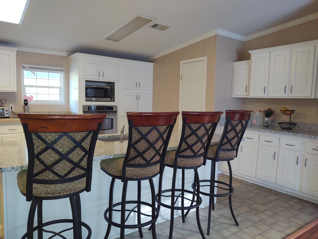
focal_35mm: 27
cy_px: 120
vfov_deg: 51.4
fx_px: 248
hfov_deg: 65.3
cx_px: 159
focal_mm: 4.75
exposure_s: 1/40
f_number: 1.7
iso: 228
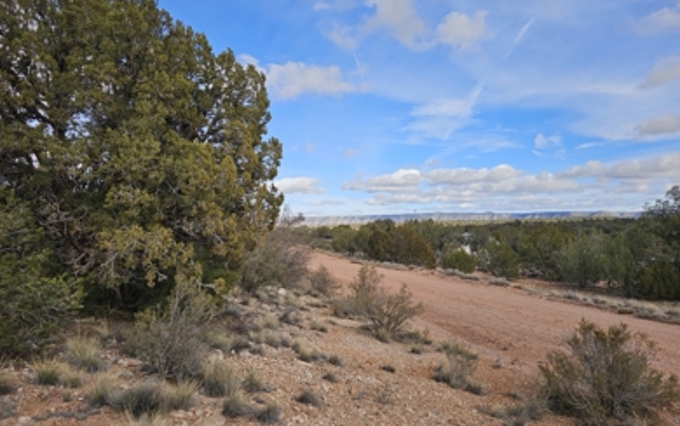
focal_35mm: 25
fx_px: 463
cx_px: 342
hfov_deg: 72.5
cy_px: 236
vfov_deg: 49.2
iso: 10
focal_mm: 6.3
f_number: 1.7
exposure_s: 1/631
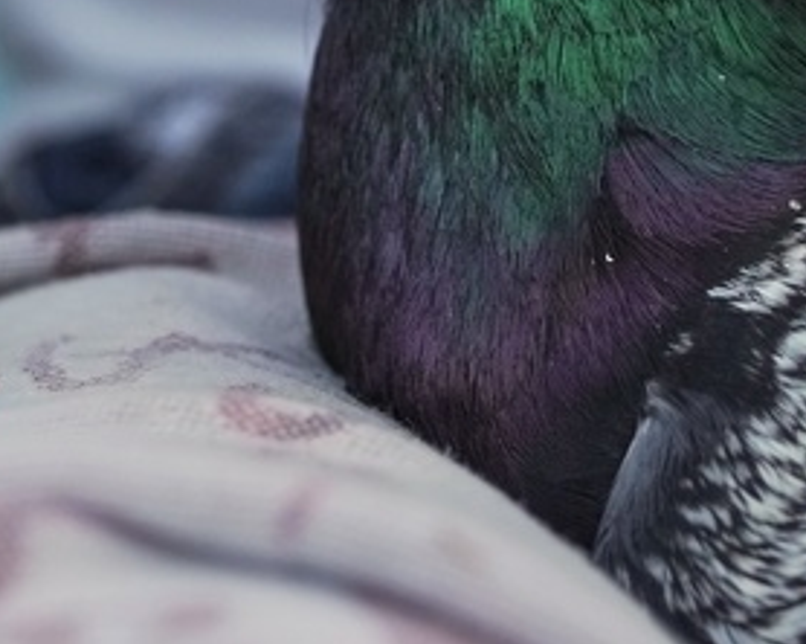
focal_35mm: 173
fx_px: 4124
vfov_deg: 8.8
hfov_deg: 11.1
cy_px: -216
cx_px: 565
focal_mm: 50
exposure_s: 1/800
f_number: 4
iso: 1000
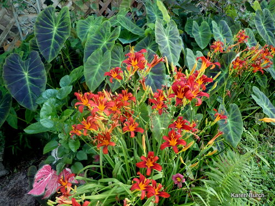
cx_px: 138
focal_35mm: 25
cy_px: 103
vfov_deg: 54.9
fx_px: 199
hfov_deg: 69.4
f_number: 2
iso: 100
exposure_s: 1/60
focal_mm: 4.5
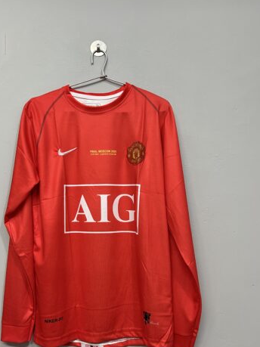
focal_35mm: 34
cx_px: 100
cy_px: 192
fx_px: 341
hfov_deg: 41.5
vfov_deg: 53.9
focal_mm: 5.7
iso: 250
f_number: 1.5
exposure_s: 1/50
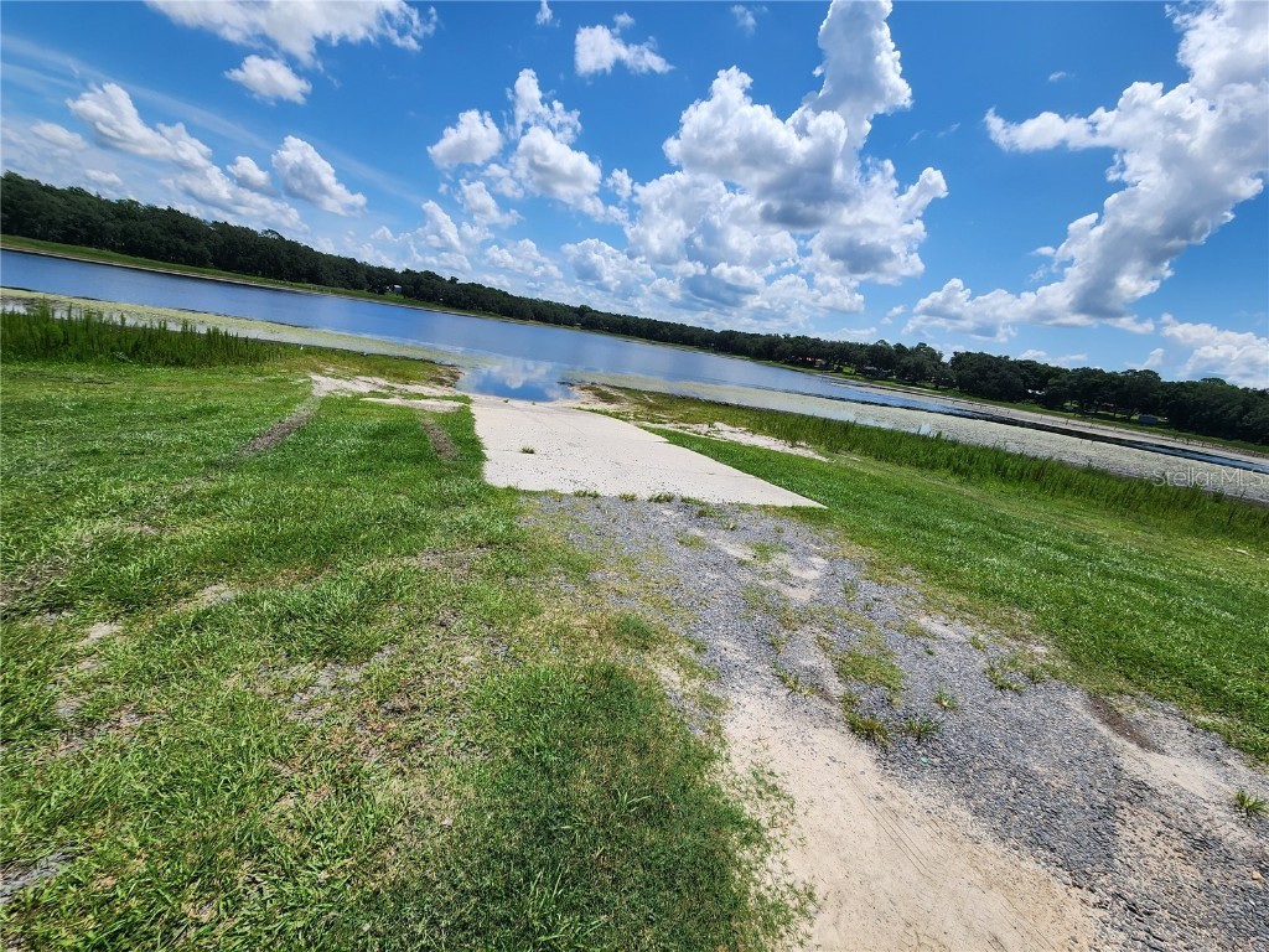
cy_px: 476
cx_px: 634
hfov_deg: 106.2
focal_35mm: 13
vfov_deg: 89.9
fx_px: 477
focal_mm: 2.2
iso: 50
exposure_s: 1/3540
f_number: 2.2
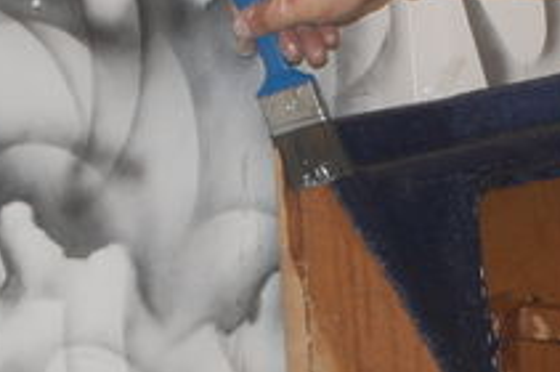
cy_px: 276
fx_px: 3891
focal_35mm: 251
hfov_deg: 8.1
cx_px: 682
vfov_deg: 5.5
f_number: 5.6
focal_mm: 55
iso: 800
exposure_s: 1/60
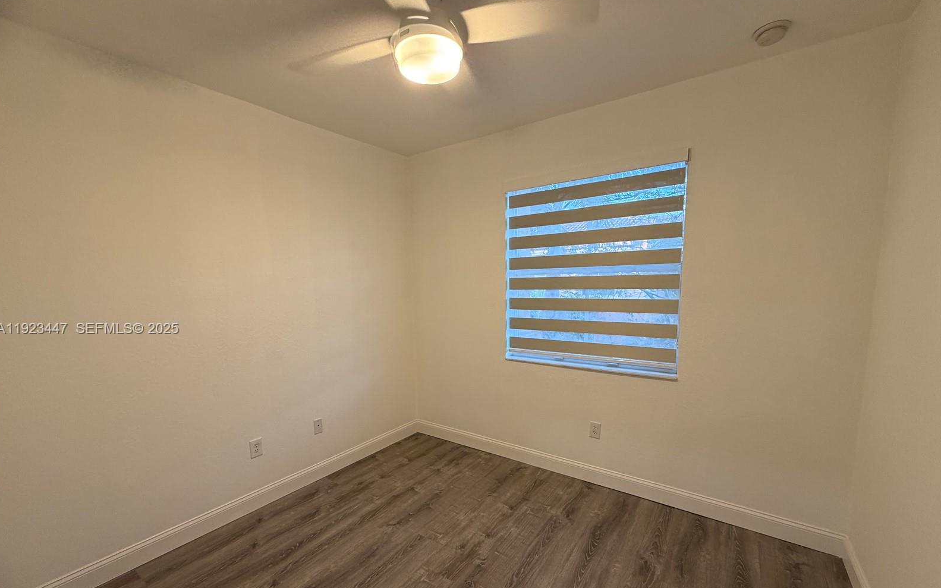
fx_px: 385
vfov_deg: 74.5
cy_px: 329
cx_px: 469
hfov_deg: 101.5
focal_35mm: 15
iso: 250
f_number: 2.2
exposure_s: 1/60
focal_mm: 2.22
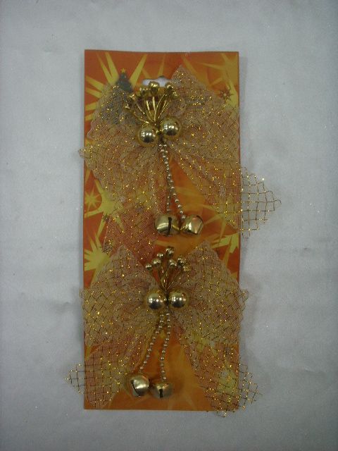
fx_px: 651
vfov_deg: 38.2
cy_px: 226
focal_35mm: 50
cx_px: 169
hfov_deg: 29.1
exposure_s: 1/45
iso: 145
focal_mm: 8.8
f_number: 3.8
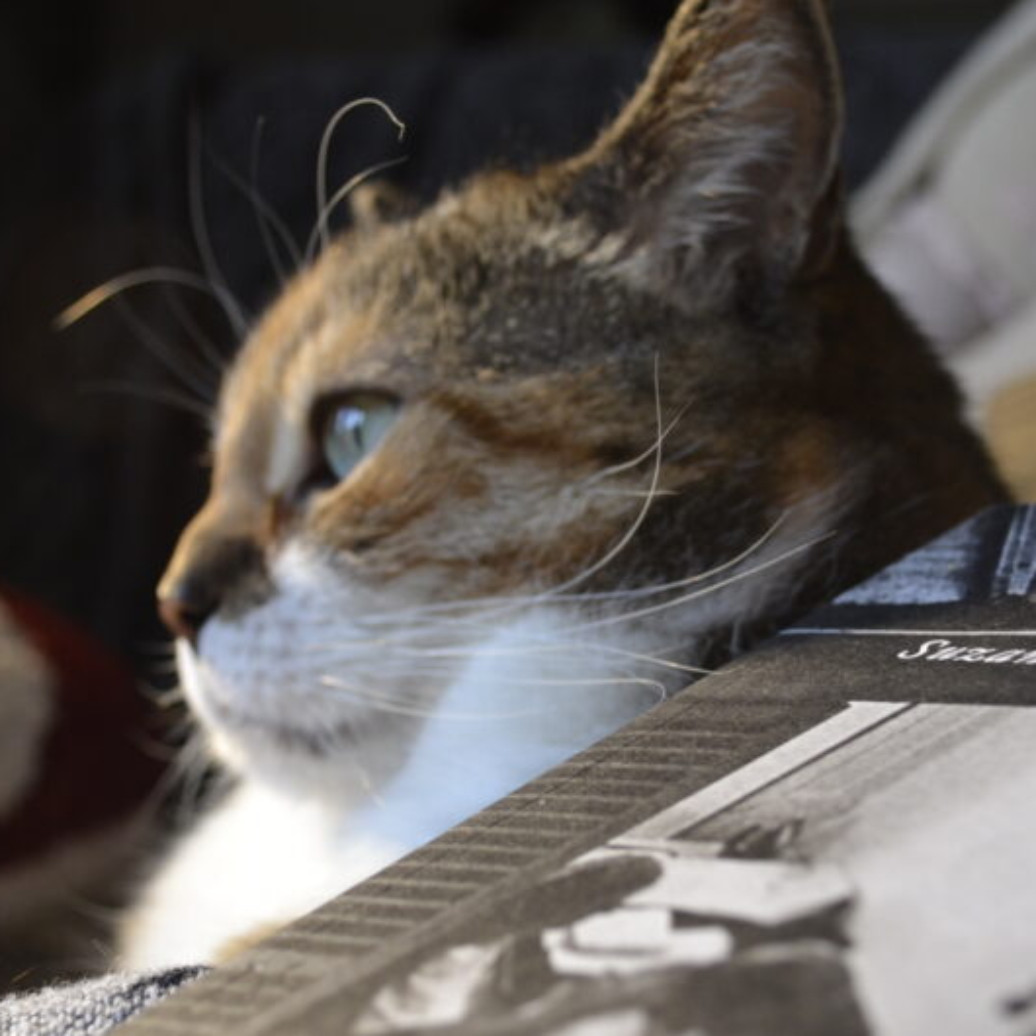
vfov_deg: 26.8
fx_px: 2167
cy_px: 619
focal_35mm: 64
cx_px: 479
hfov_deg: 26.9
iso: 400
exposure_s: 1/40
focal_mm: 26
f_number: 4.2
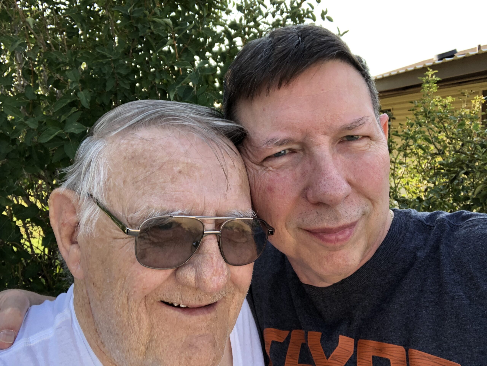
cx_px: 244
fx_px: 450
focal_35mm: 32
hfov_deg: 56.8
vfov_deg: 44.2
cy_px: 183
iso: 20
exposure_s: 1/120
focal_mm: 2.87
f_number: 2.2
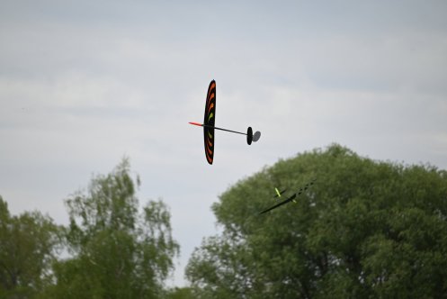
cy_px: 150
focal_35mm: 400
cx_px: 224
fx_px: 4969
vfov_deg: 3.4
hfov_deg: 5.2
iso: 800
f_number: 7.1
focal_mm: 400
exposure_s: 1/3200
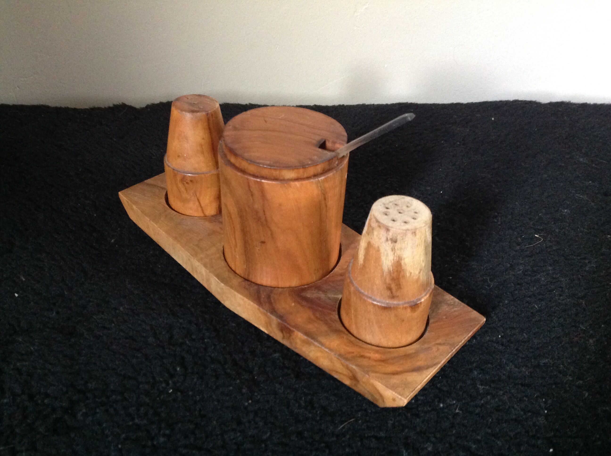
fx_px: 617
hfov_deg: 52.7
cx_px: 306
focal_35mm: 35
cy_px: 228
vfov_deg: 40.6
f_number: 2.4
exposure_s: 1/15
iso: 500
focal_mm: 4.28
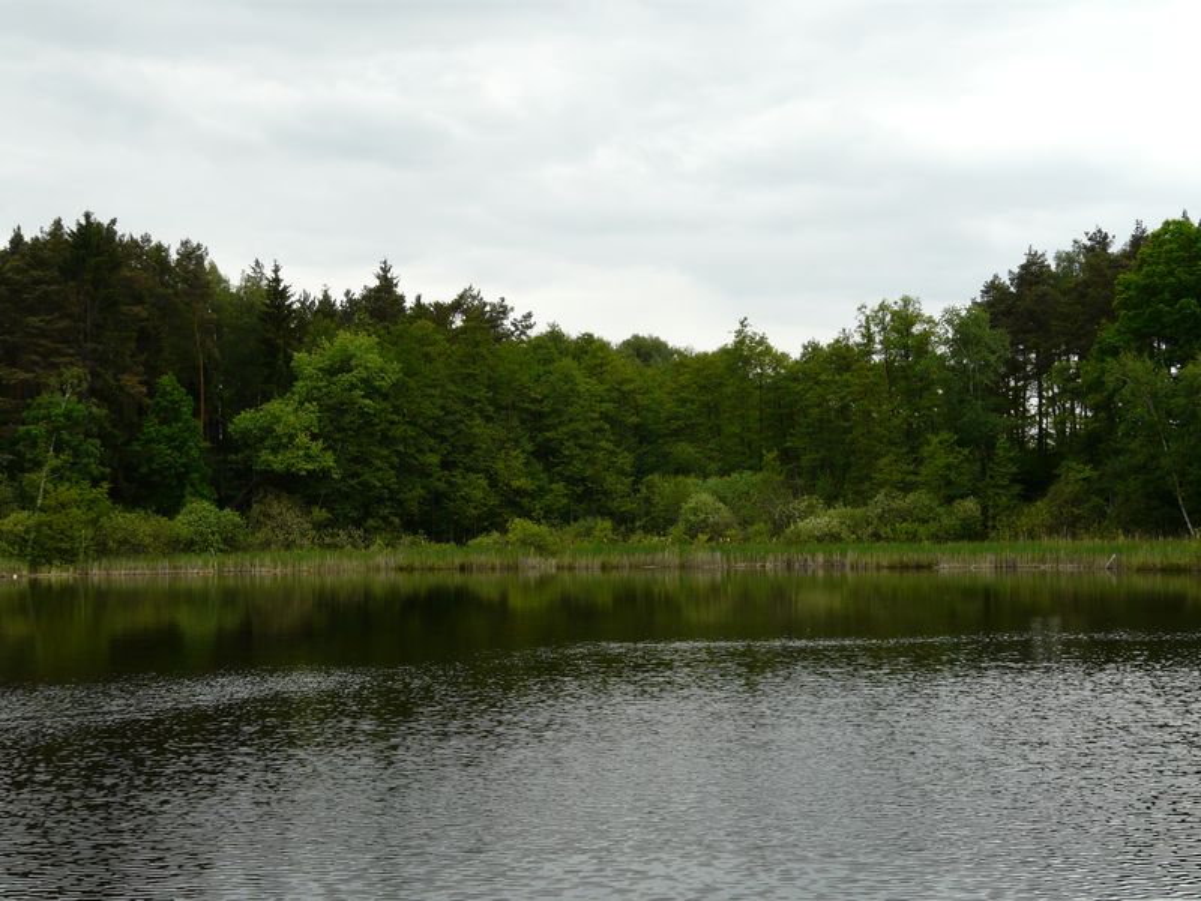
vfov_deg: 28.0
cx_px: 600
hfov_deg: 36.8
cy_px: 450
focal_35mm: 52
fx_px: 1804
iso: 100
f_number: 5
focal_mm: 8.5
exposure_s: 1/200
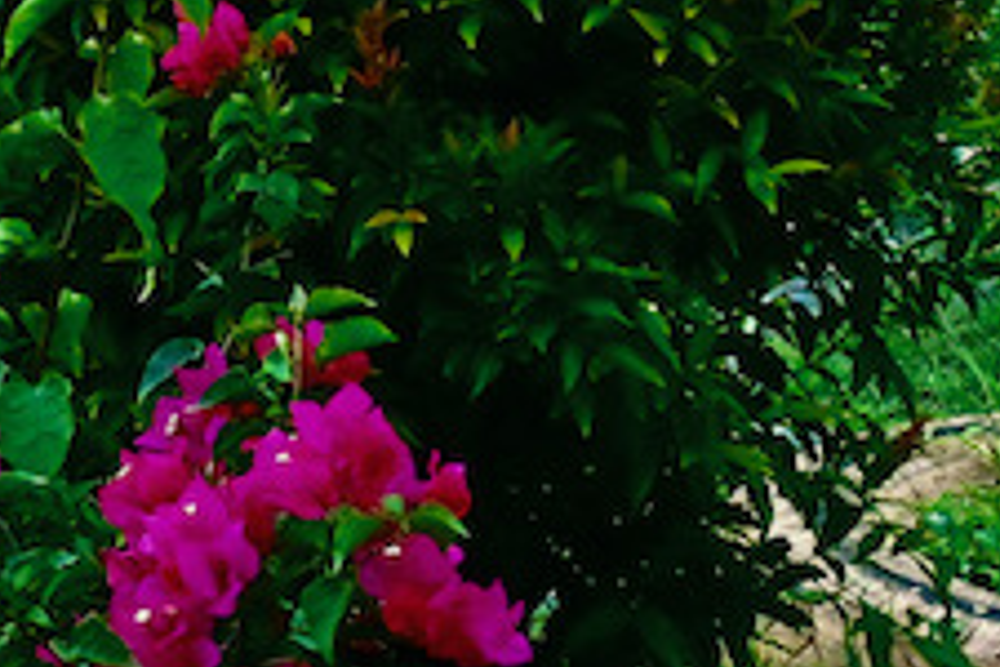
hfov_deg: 12.6
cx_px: -587
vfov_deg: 8.6
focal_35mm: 153
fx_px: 4256
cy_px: -518
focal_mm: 23
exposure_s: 1/250
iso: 400
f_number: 8
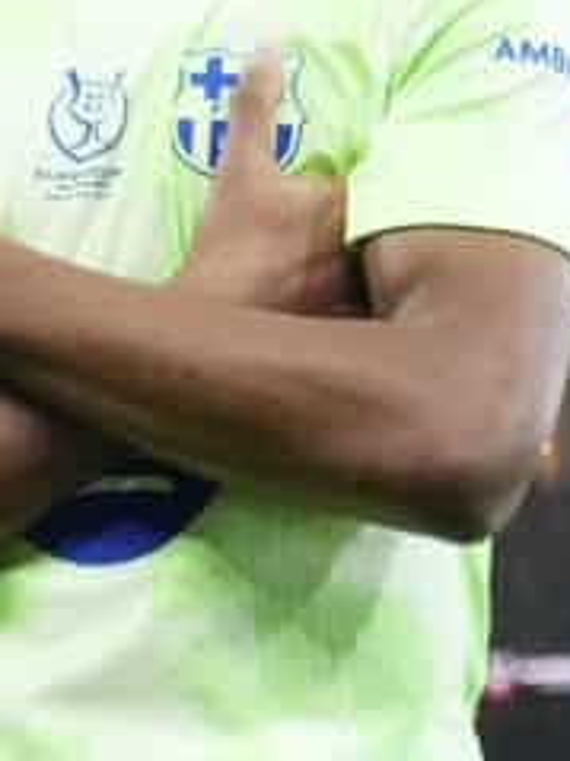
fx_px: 4703
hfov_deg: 6.9
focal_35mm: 214
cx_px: 204
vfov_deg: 9.2
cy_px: 142
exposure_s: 1/1250
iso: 4000
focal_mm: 52
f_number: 4
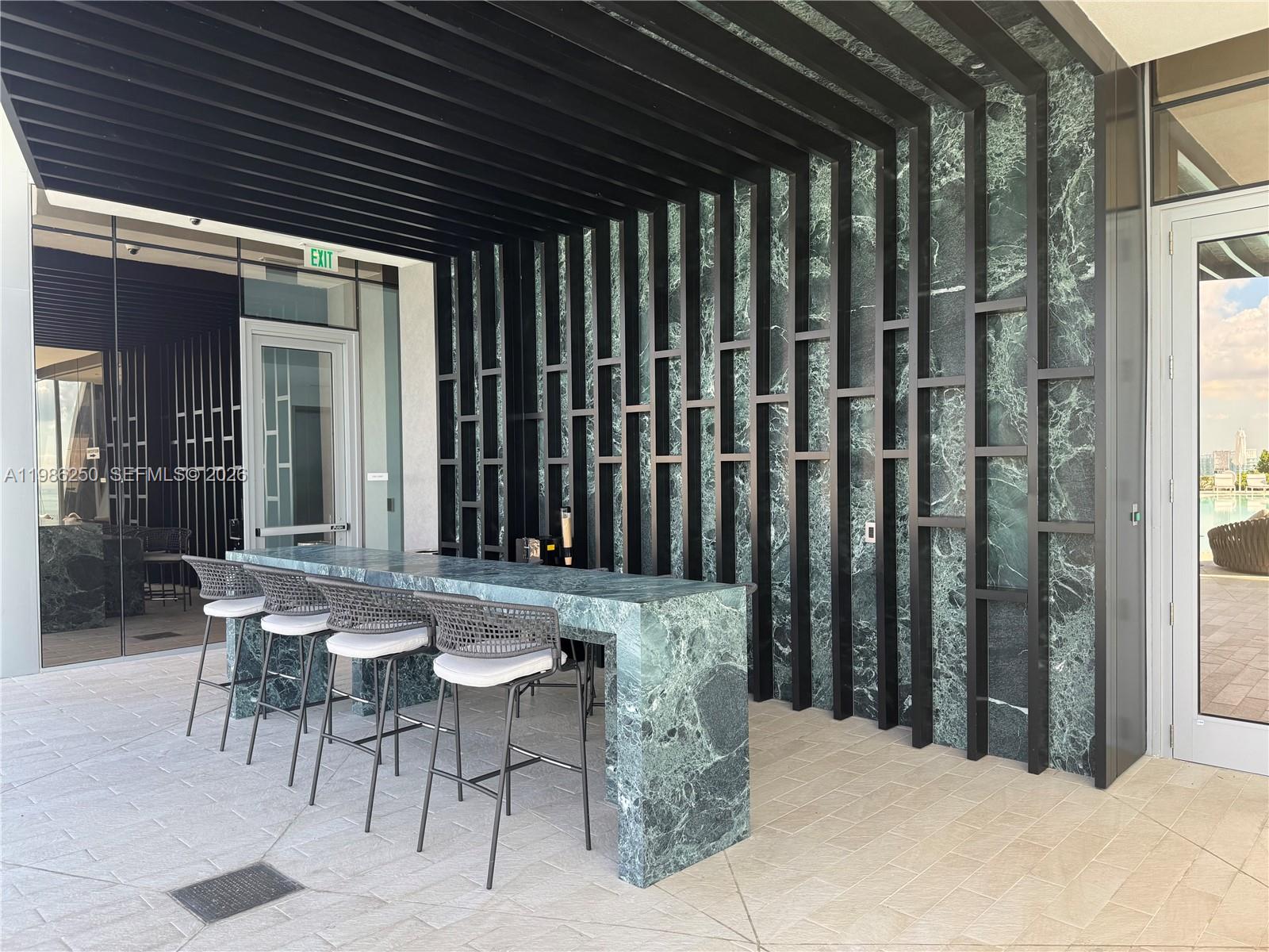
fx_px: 880
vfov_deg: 56.8
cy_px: 476
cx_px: 634
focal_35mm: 24
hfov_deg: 71.6
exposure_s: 1/445
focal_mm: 6.76
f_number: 1.78
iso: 80
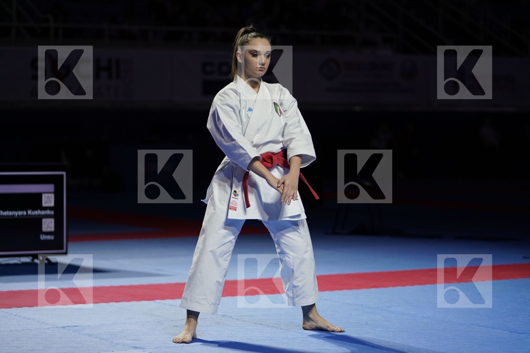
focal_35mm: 111
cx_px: 265
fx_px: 1634
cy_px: 176
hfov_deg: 18.4
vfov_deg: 12.3
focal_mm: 111
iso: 400
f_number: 2.8
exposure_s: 1/500
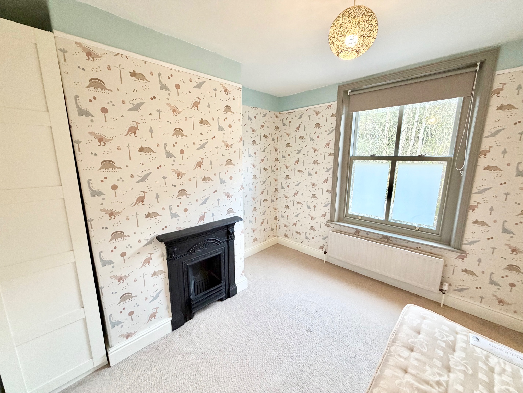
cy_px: 196
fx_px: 212
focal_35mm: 14
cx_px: 262
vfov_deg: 85.7
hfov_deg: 102.1
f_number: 2.2
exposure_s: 1/100
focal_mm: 2.22
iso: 250
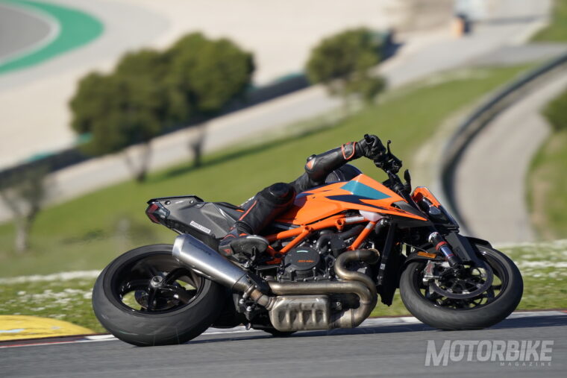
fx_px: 9451
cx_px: 284
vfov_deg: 2.3
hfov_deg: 3.4
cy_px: 189
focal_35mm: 600
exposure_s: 1/640
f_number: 10
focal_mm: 600
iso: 400
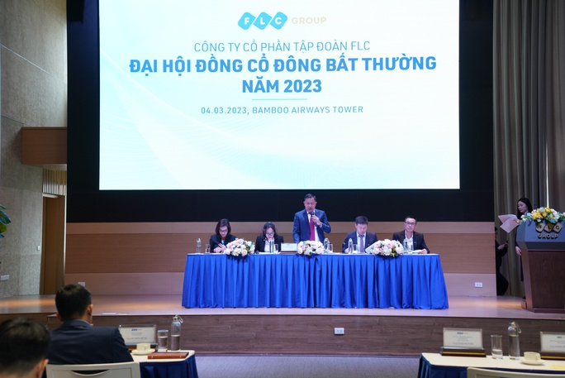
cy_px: 189
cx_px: 282
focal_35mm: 54
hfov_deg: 36.8
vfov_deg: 25.1
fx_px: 848
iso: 1000
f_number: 5
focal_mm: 54
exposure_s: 1/200
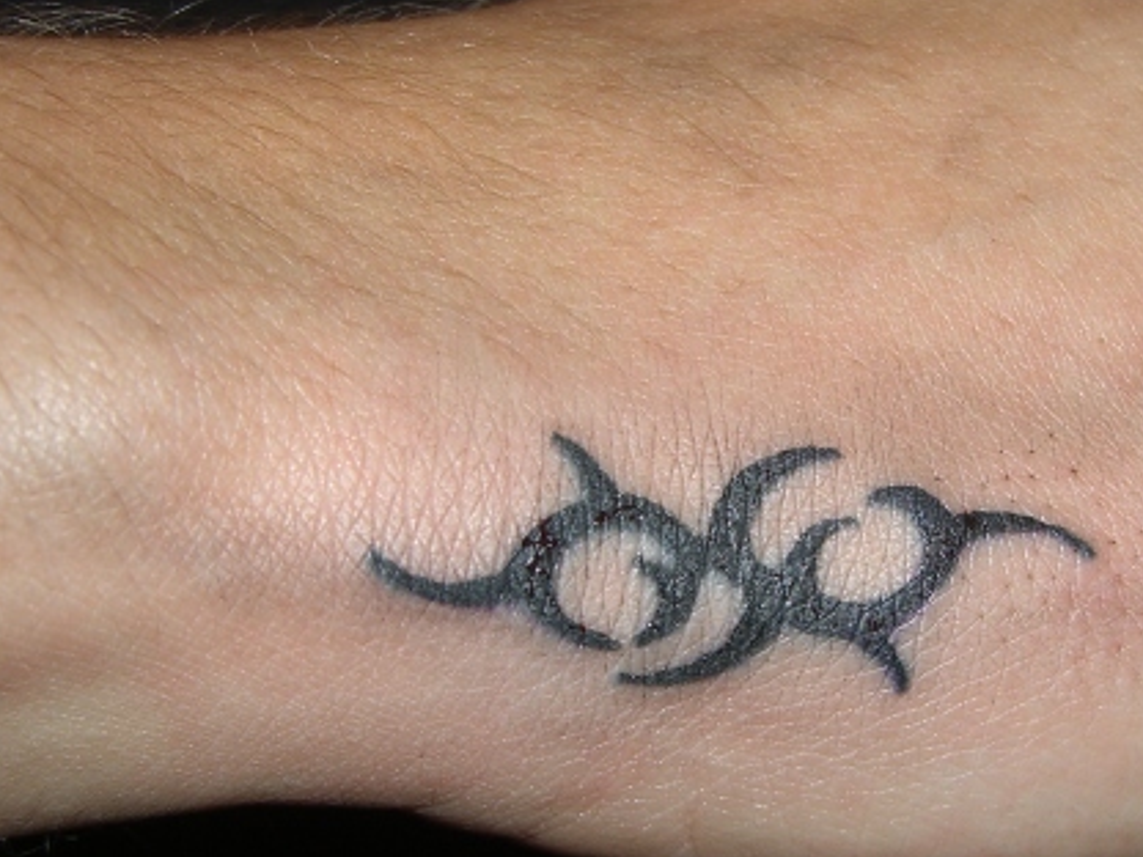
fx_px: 2410
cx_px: 679
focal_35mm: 73
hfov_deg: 26.6
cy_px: 596
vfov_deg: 20.1
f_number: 4
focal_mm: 7.9
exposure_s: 1/60
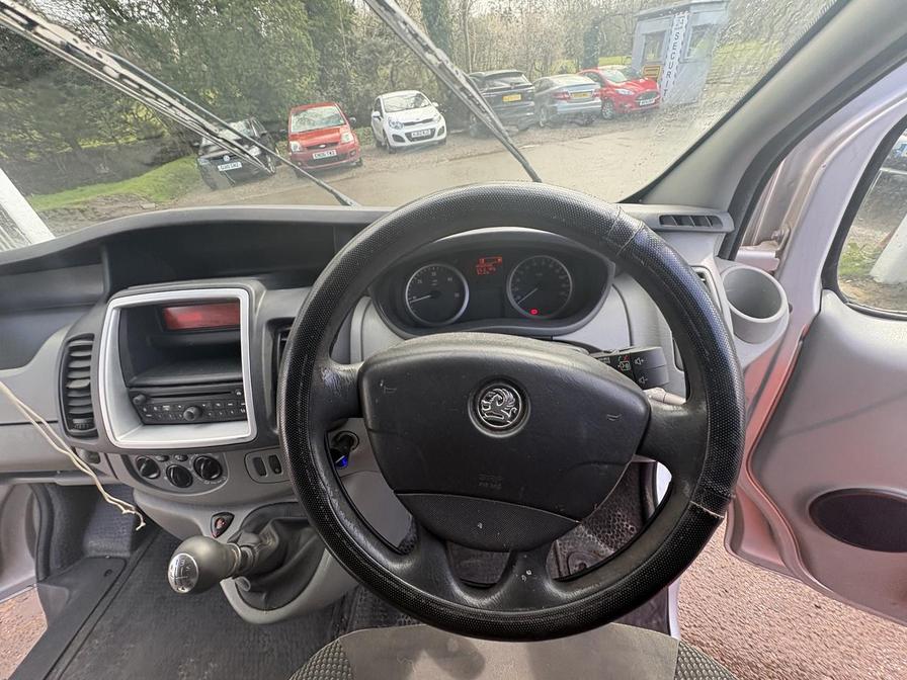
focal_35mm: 14
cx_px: 454
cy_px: 340
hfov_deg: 102.1
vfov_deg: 85.7
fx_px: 367
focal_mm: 2.22
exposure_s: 1/141
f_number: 2.2
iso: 125
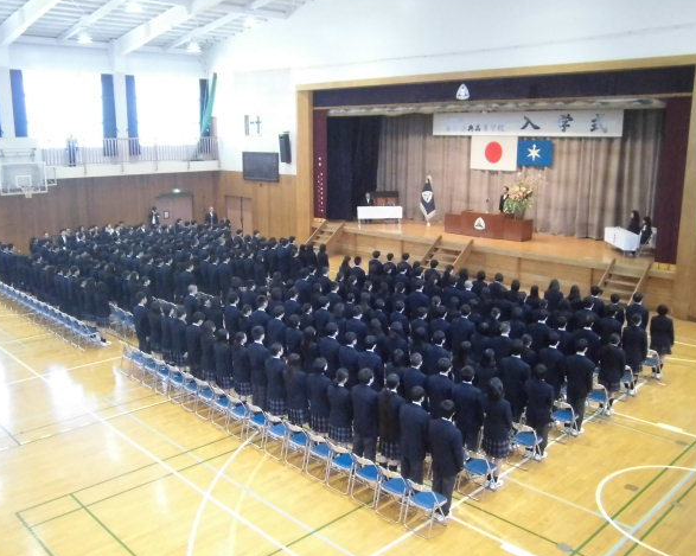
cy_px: 274
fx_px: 679
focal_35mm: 33
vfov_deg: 44.5
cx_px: 330
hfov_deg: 54.2
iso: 800
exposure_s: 1/50
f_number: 2.9
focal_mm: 5.5
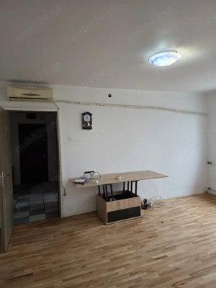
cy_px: 144
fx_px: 191
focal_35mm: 23
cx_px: 108
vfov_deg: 73.9
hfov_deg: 58.9
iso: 200
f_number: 1.7
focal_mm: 6.25
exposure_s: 1/101
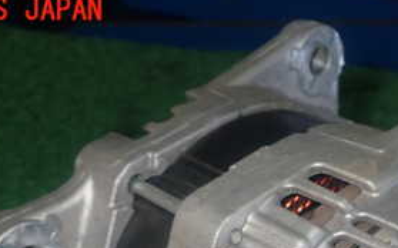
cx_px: 271
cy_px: 314
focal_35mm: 73
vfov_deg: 16.9
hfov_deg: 28.0
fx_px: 791
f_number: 7.1
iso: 320
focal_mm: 5.79
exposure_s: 1/30
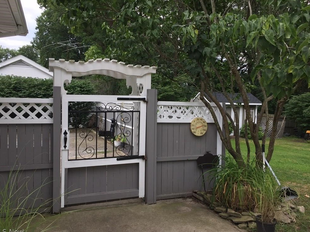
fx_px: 269
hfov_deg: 60.0
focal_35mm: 30
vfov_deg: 46.8
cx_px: 152
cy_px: 117
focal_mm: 4.15
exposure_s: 1/363
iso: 32
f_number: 2.2
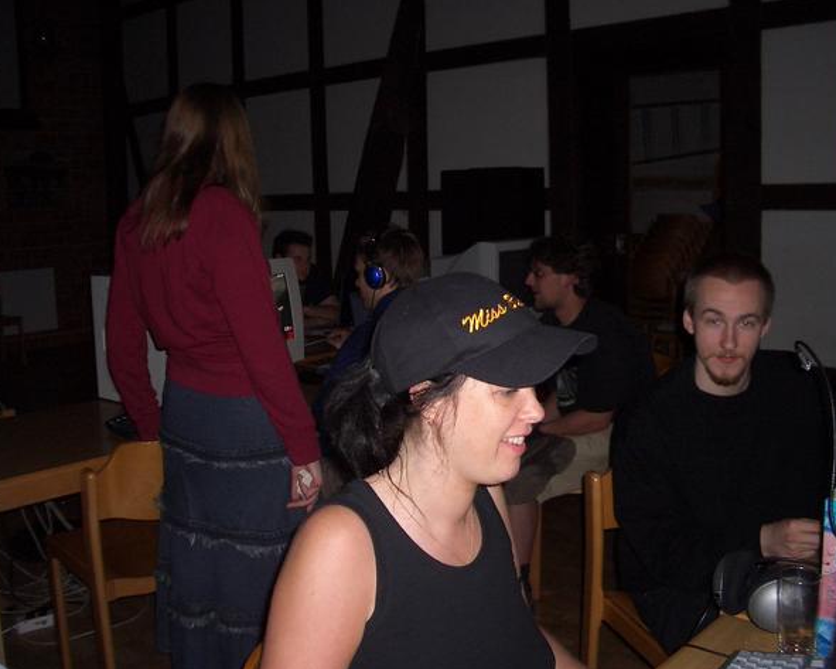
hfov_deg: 49.0
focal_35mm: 37
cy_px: 335
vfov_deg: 40.1
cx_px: 443
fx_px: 916
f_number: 2.6
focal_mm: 5.8
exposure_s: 1/40
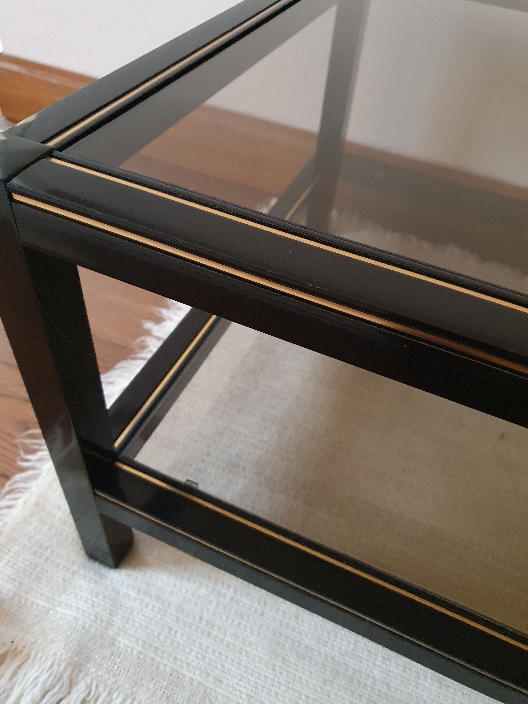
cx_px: 264
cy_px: 352
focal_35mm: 26
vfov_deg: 67.3
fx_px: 529
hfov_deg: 53.1
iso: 640
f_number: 1.5
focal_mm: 4.32
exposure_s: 1/33
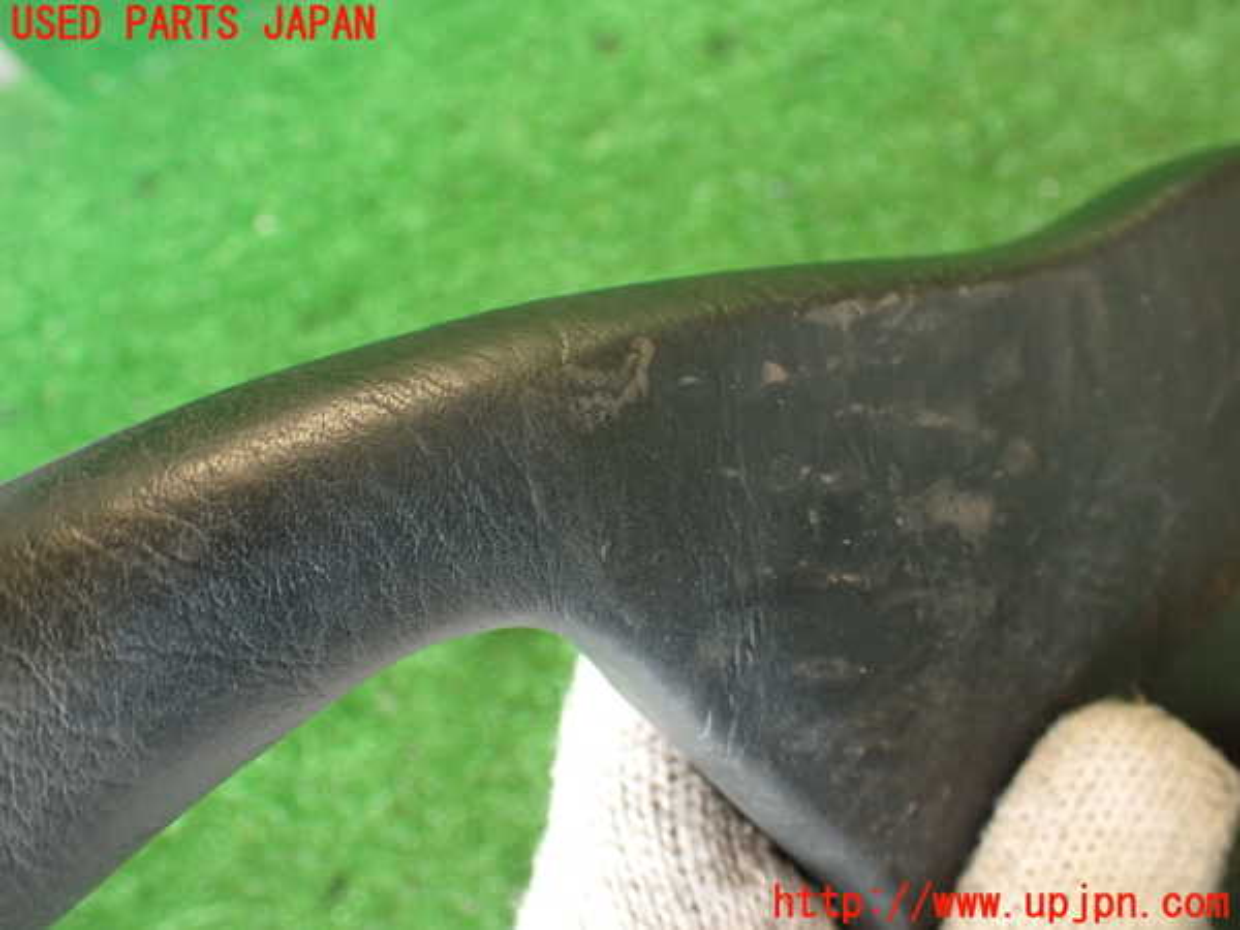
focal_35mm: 32
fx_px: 1146
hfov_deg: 56.8
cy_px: 465
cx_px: 620
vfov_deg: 44.2
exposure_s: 1/30
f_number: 2.4
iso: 250
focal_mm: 5.79
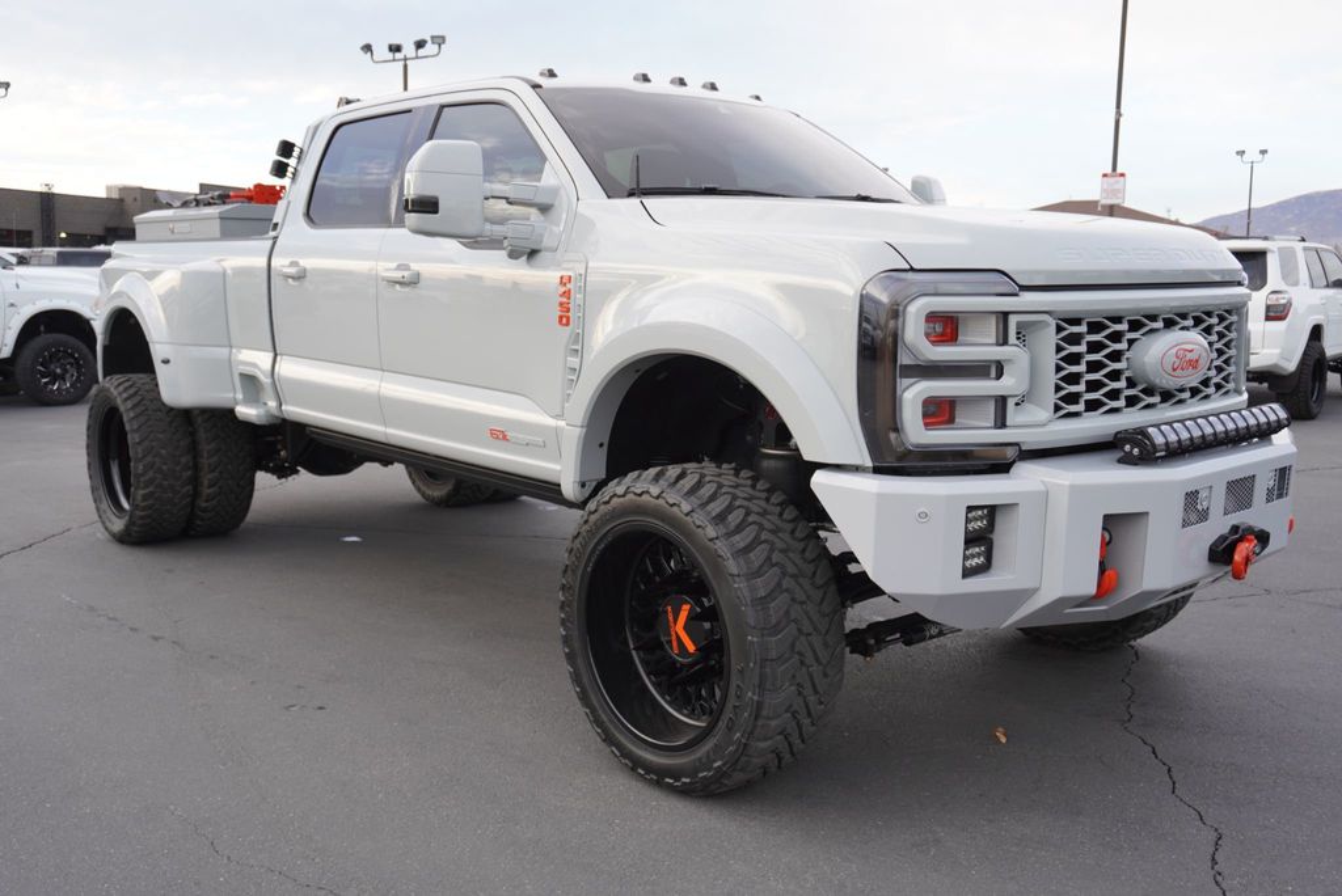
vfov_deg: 40.0
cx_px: 671
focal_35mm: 33
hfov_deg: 57.2
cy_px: 448
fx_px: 1231
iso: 100
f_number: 4.5
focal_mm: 22
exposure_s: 1/60
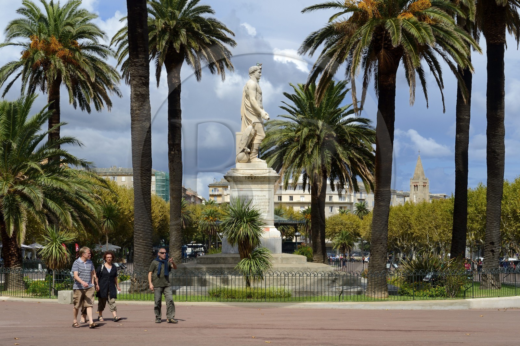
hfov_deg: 28.8
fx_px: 1011
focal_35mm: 70
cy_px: 173
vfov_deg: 19.4
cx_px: 260
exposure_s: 1/200
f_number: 16
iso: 200
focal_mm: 70
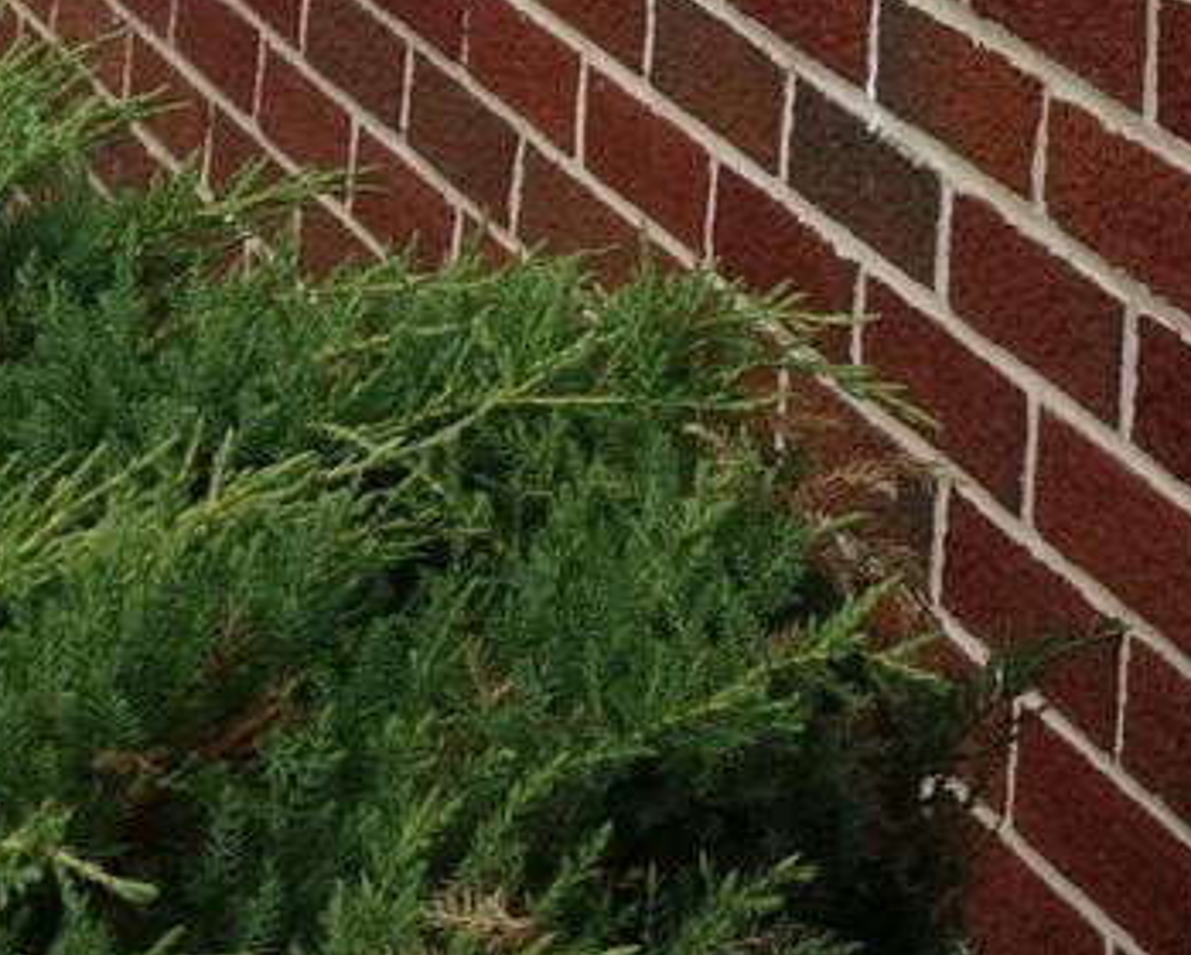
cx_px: 2027
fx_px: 5434
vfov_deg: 9.2
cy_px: -1182
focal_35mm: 154
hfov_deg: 11.7
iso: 125
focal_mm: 10.4
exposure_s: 1/100
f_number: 5.6
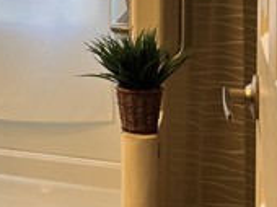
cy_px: -24
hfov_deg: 17.9
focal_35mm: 98
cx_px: -140
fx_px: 783
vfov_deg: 14.7
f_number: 1.5
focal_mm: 5.7
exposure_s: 1/120
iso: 50
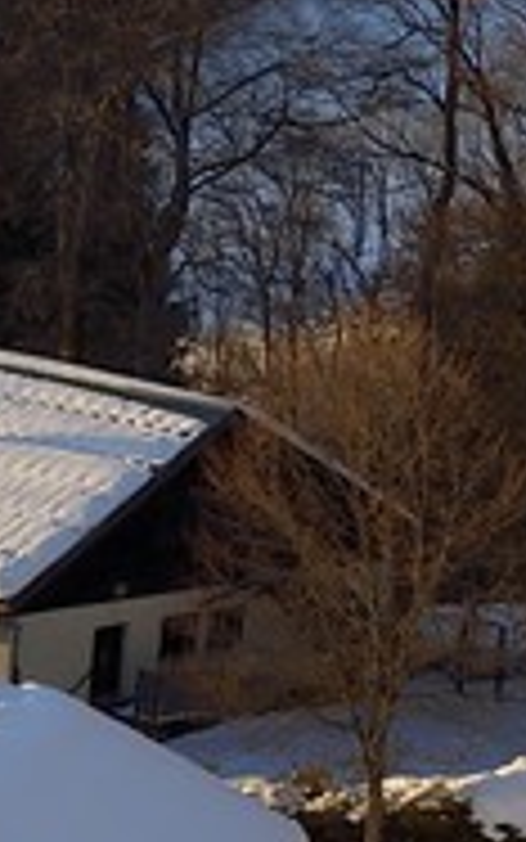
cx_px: -2171
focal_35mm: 418
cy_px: -171
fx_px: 9580
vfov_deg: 5.0
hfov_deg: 3.0
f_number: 5
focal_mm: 48
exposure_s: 1/320
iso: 200
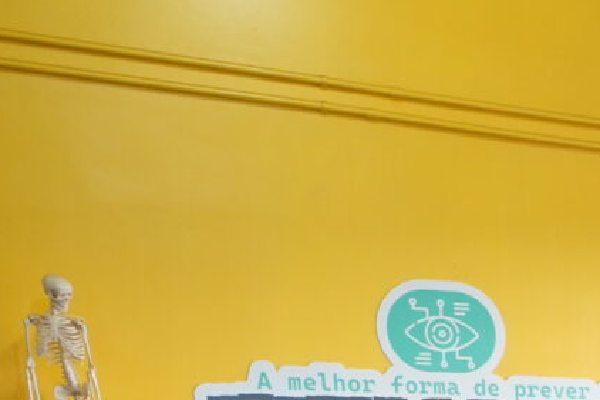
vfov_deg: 13.5
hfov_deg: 19.6
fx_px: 1416
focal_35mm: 85
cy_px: 826
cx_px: 985
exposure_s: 1/160
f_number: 2.8
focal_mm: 14
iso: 1250
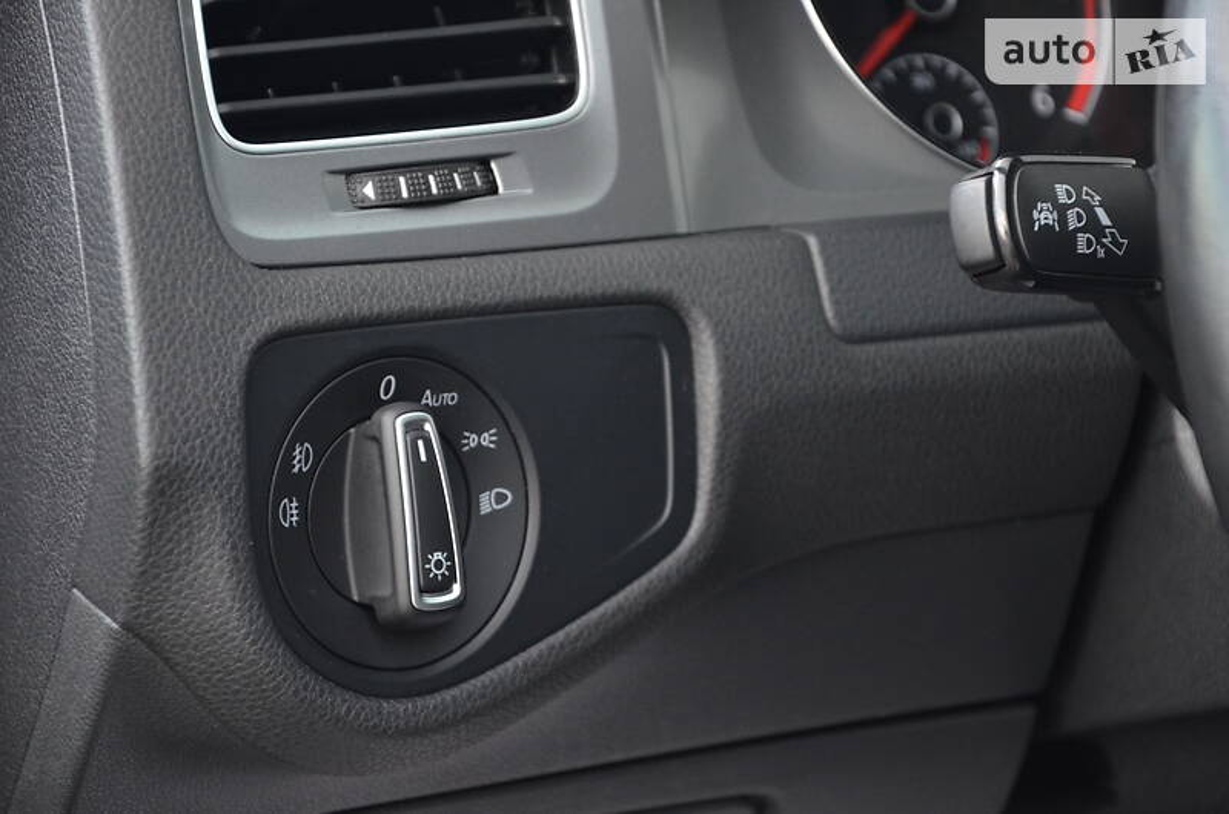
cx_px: 614
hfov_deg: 13.1
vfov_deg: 8.7
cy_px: 407
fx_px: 5366
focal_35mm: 158
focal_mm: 105
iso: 1600
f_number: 5.6
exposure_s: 1/30
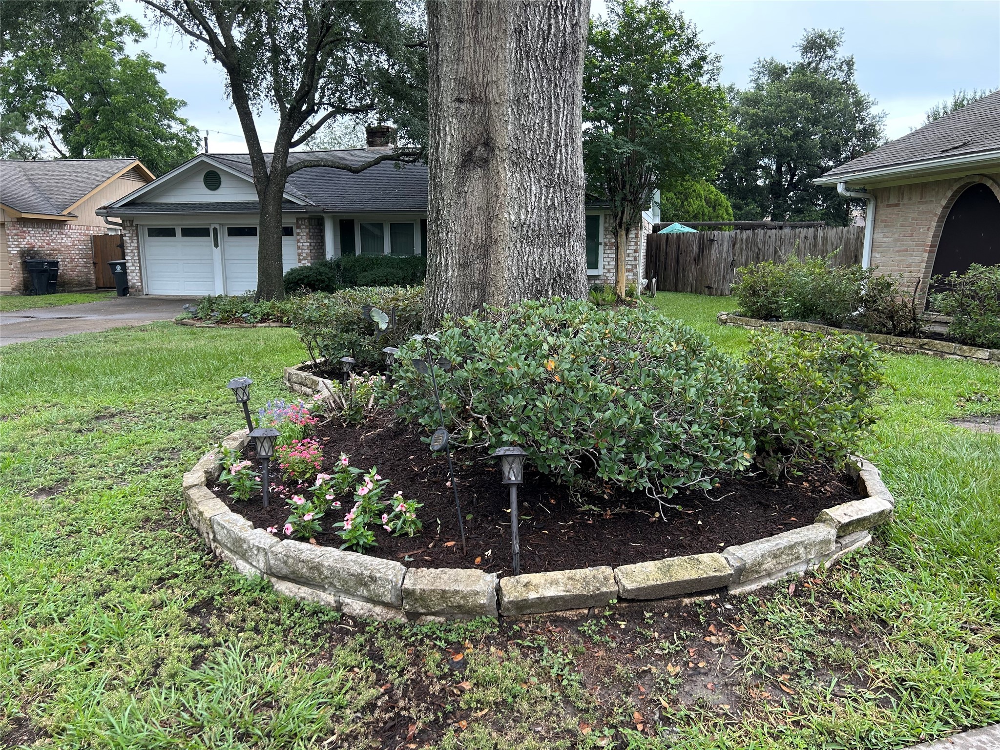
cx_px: 500
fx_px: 751
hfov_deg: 67.3
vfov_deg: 53.1
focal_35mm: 26
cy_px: 375
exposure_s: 1/513
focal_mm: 5.7
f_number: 1.5
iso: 50
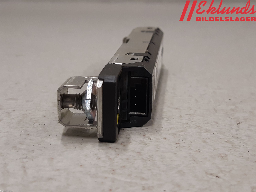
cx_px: 128
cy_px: 96
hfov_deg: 67.3
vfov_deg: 53.1
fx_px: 192
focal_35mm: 26
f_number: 1.7
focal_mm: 3.93
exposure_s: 1/50
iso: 100
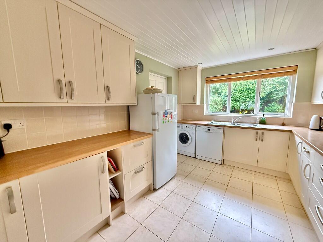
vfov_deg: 85.7
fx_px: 131
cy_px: 121
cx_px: 162
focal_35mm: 14
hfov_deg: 102.1
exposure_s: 1/60
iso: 1000
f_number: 2.2
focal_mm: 2.22
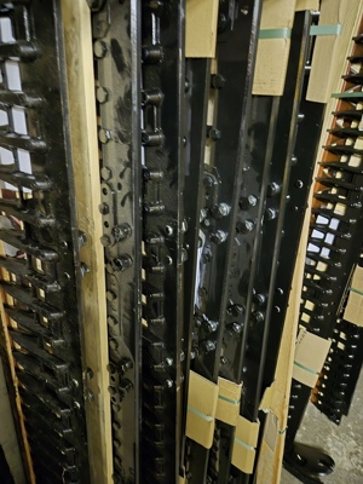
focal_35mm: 23
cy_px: 242
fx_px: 322
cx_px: 182
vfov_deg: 73.9
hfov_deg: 58.9
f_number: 1.8
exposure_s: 1/17
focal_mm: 5.4
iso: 3200
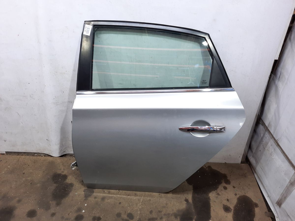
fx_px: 213
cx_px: 148
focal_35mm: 25
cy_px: 110
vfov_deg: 54.9
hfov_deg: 69.4
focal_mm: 4.6
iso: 160
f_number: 2
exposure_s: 1/50
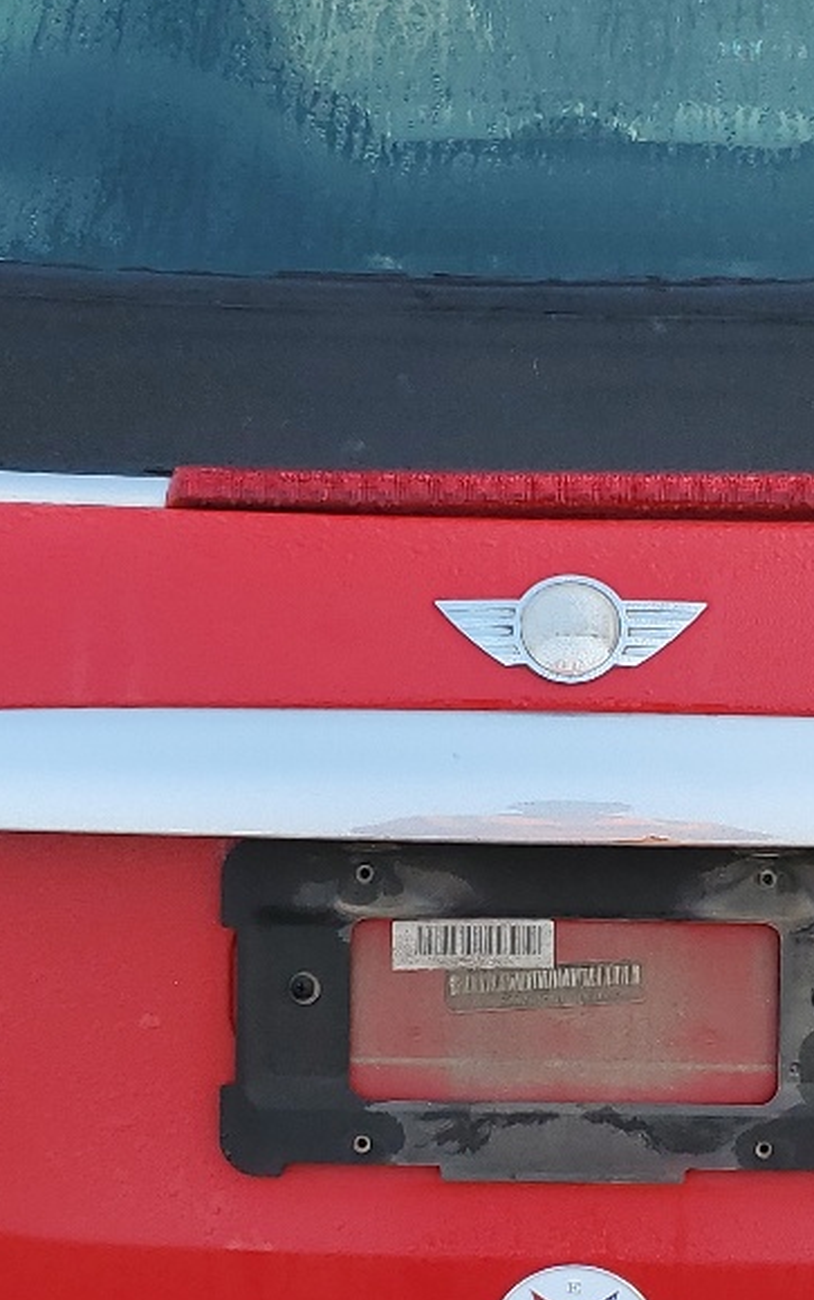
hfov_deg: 17.1
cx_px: 583
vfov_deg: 27.0
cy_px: 879
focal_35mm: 76
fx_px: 2695
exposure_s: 1/357
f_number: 1.5
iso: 50
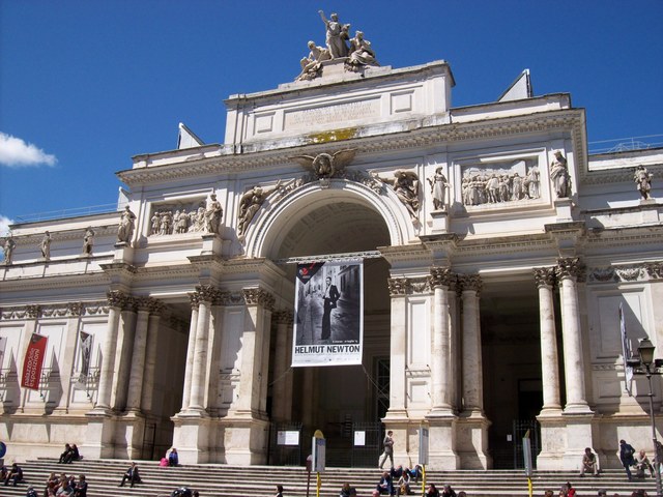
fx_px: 690
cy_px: 248
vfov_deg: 39.7
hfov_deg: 51.4
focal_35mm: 36
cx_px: 332
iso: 80
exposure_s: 1/686
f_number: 4.8
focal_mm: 6
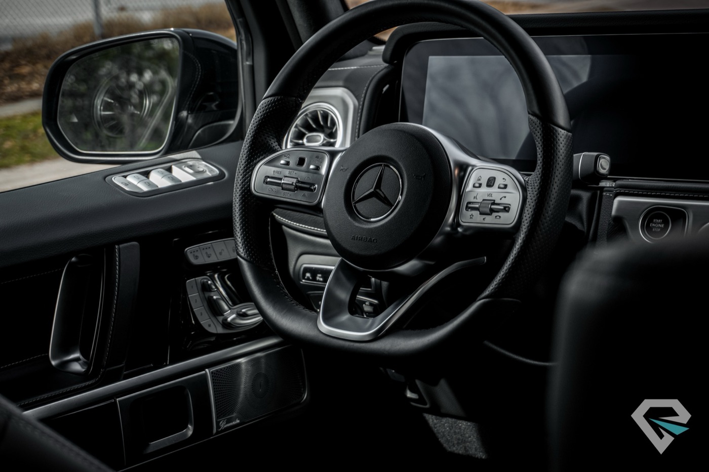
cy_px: 236
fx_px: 1477
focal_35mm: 75
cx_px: 354
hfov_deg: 27.0
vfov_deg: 18.2
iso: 125
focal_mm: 50
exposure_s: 1/125
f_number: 5.6
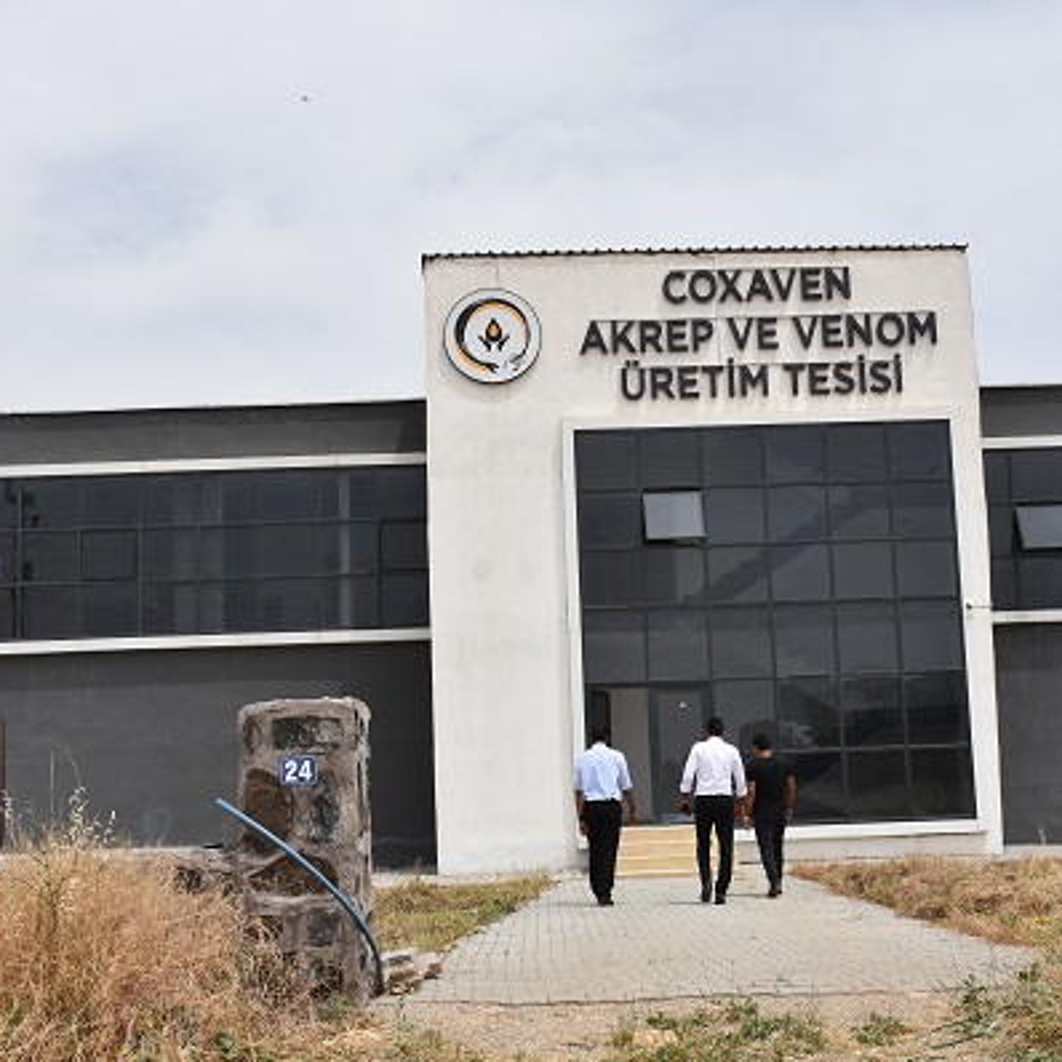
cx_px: 552
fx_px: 1735
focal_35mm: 50
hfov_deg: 34.0
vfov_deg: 34.0
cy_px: 531
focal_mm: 26
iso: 140
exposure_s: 1/500
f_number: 8
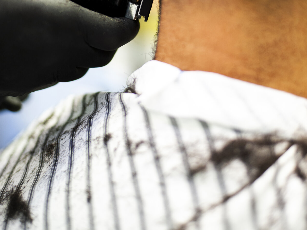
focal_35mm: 73
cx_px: 154
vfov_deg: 19.6
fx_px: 647
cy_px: 3
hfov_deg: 26.7
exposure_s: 1/250
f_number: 1.8
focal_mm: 50
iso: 800
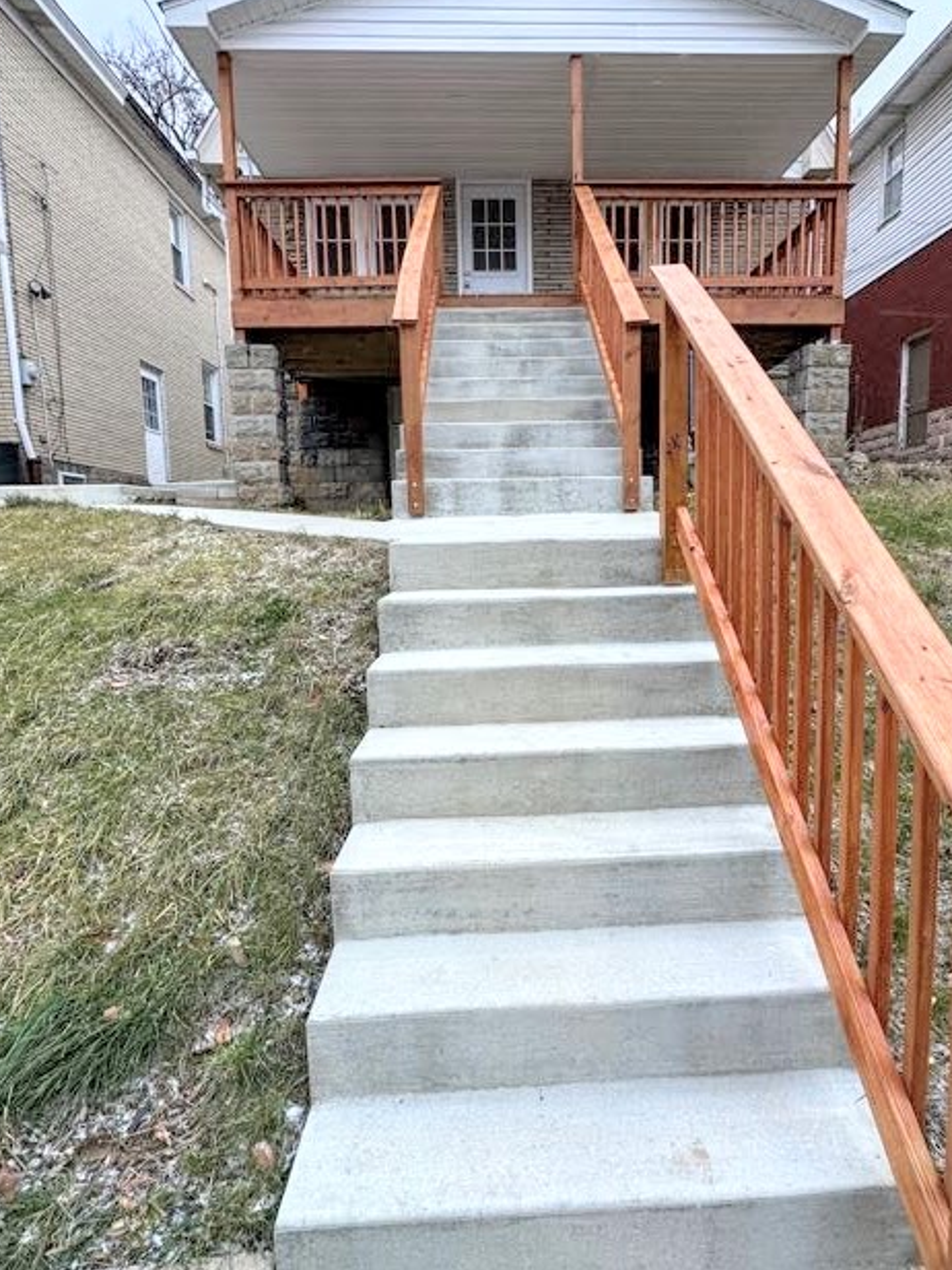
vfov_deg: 84.6
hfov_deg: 68.6
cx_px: 514
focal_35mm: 19
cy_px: 619
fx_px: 697
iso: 100
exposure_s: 1/99
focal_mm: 2.22
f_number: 2.2
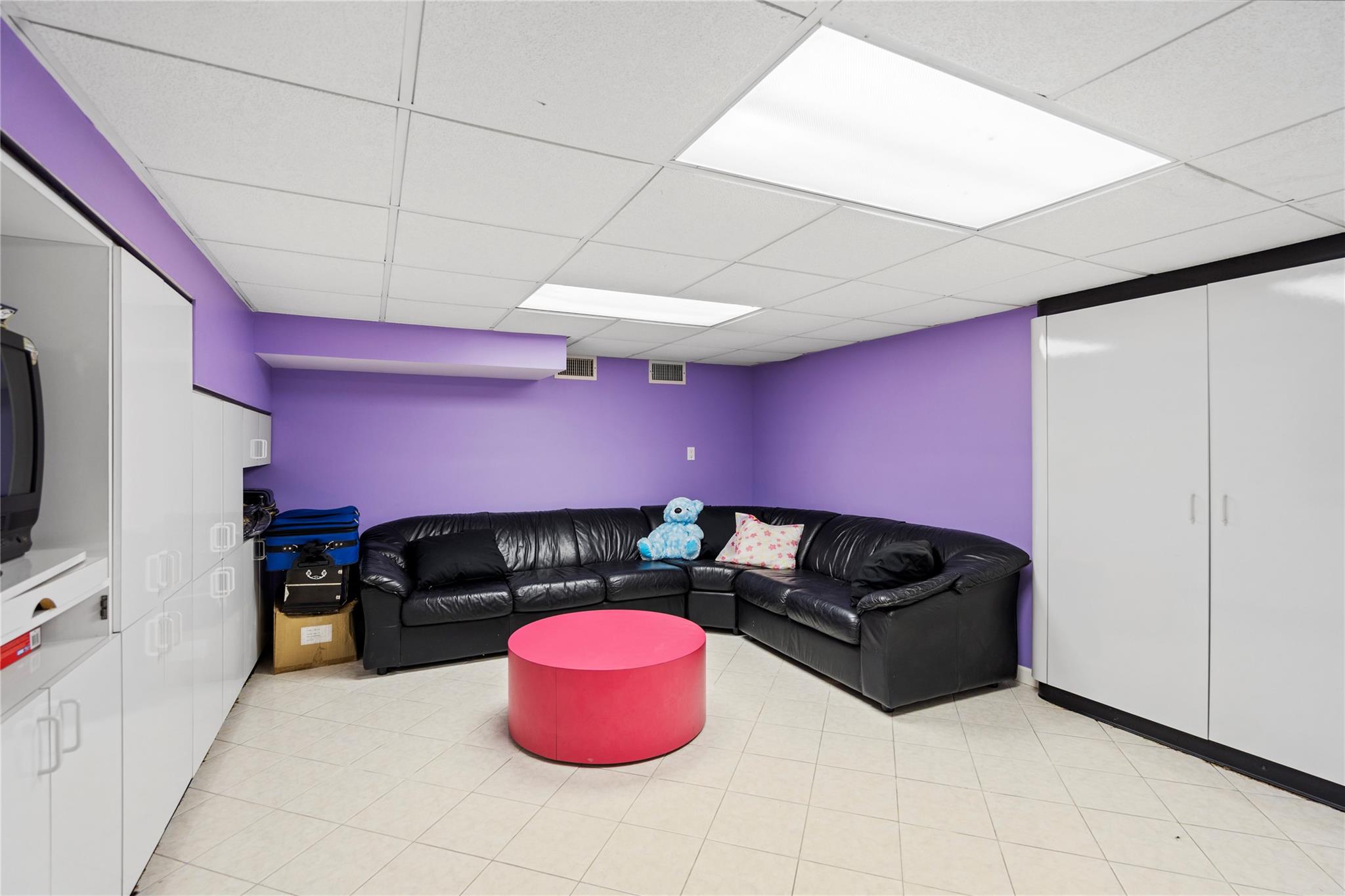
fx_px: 598
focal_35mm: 16
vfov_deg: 73.7
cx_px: 672
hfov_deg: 96.7
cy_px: 448
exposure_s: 1/80
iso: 200
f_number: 5
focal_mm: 16
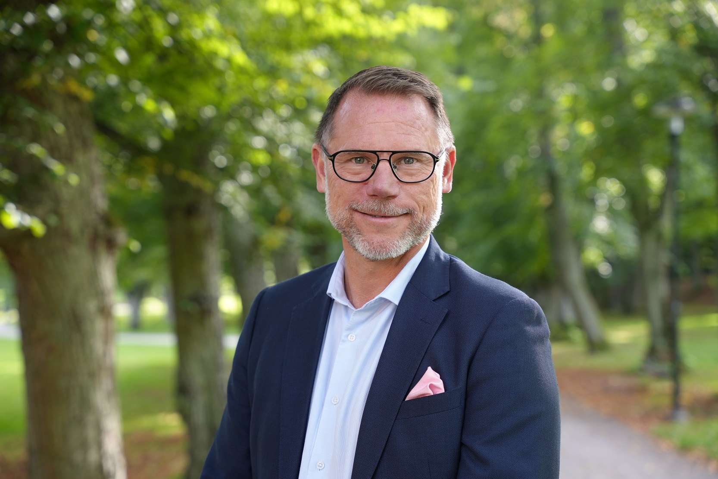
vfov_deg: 19.4
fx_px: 1396
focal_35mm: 70
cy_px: 240
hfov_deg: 28.8
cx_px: 359
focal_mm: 70
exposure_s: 1/160
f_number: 4
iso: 400
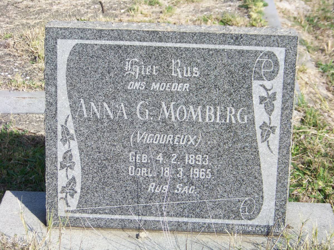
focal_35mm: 96
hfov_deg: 20.4
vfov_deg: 15.4
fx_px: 926
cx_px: 167
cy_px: 125
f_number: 3.2
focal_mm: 16.2
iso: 64
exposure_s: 1/500
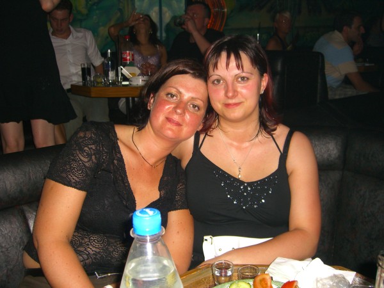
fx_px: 422
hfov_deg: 49.0
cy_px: 144
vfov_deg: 37.7
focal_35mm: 38
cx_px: 192
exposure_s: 1/60
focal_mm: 7.9
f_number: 2.8
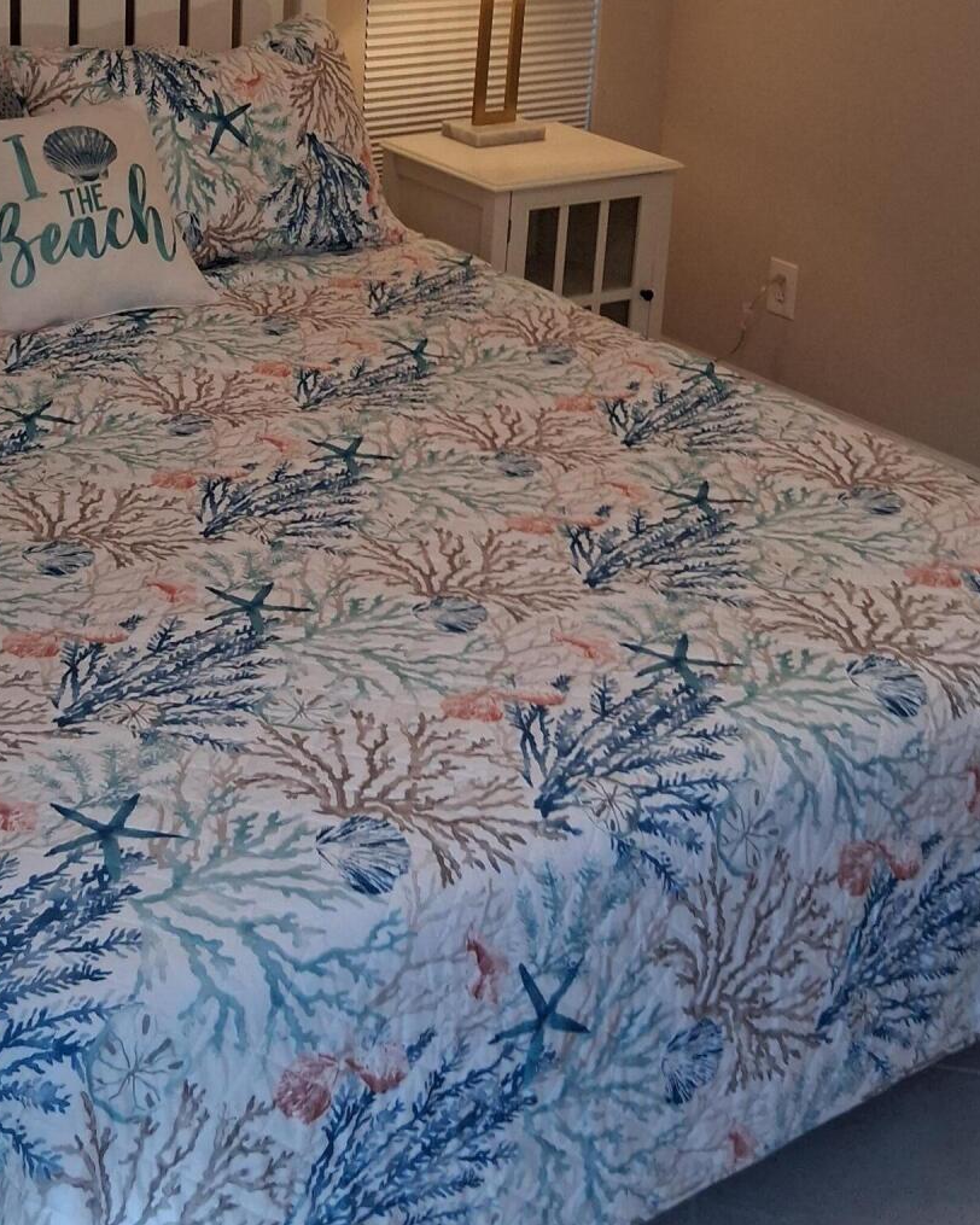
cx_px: 348
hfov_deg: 30.1
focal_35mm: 50
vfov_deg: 35.3
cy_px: 135
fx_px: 1813
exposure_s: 1/120
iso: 125
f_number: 1.8
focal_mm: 3.98
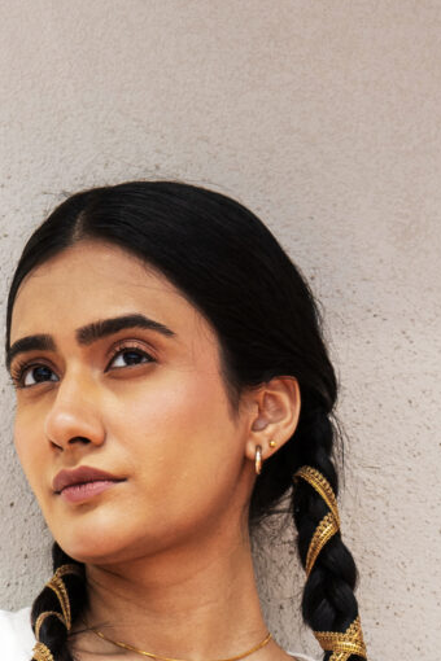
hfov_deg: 4.4
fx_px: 5714
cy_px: 1563
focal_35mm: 311
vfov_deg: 6.3
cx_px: 173
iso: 160
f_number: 6.3
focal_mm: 62
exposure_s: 1/200
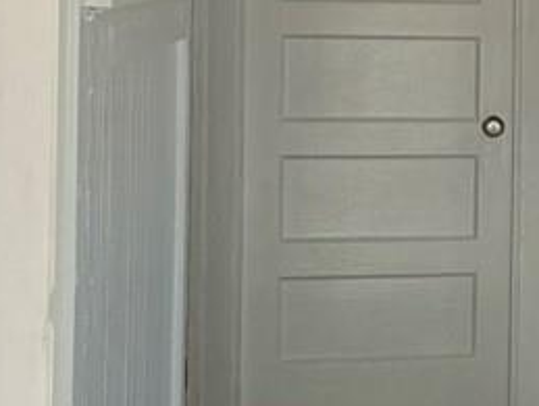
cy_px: 60
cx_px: 974
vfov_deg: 10.0
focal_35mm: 148
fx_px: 2308
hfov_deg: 12.2
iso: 64
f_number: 1.78
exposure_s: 1/161
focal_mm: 6.76
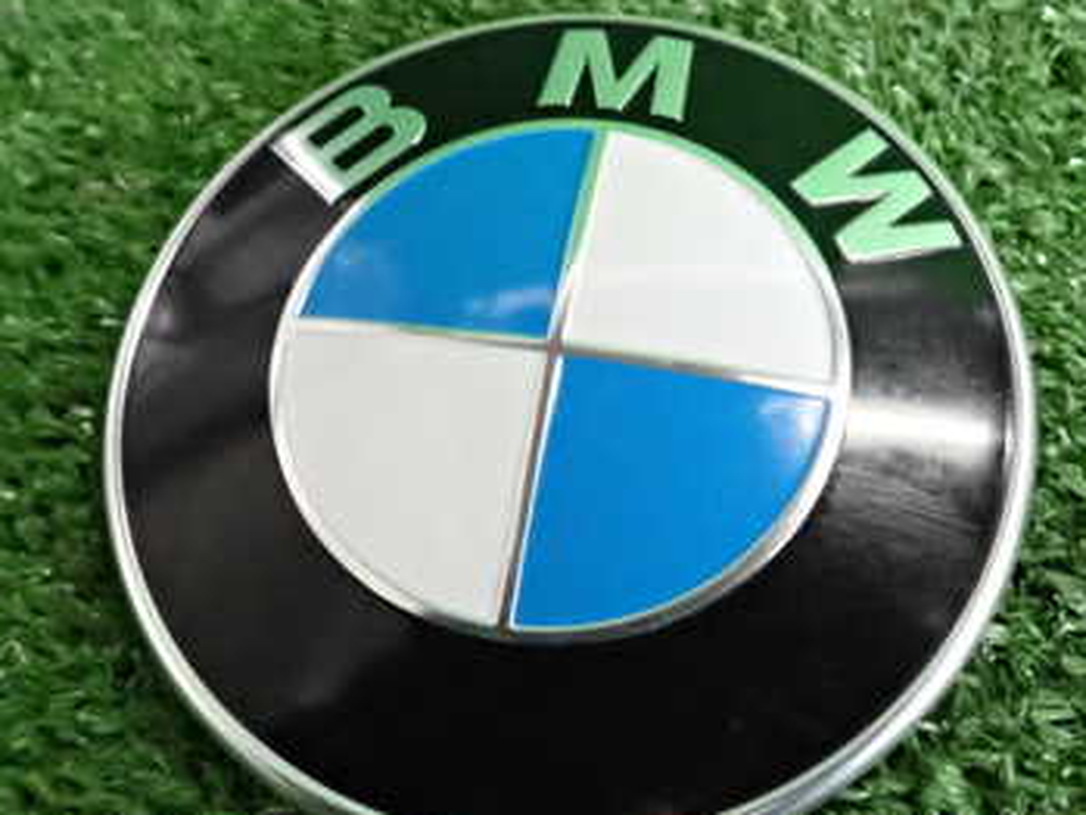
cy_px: 367
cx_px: 610
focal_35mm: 43
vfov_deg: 33.6
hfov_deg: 43.8
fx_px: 1349
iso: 3200
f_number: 8
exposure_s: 1/40
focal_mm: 4.5
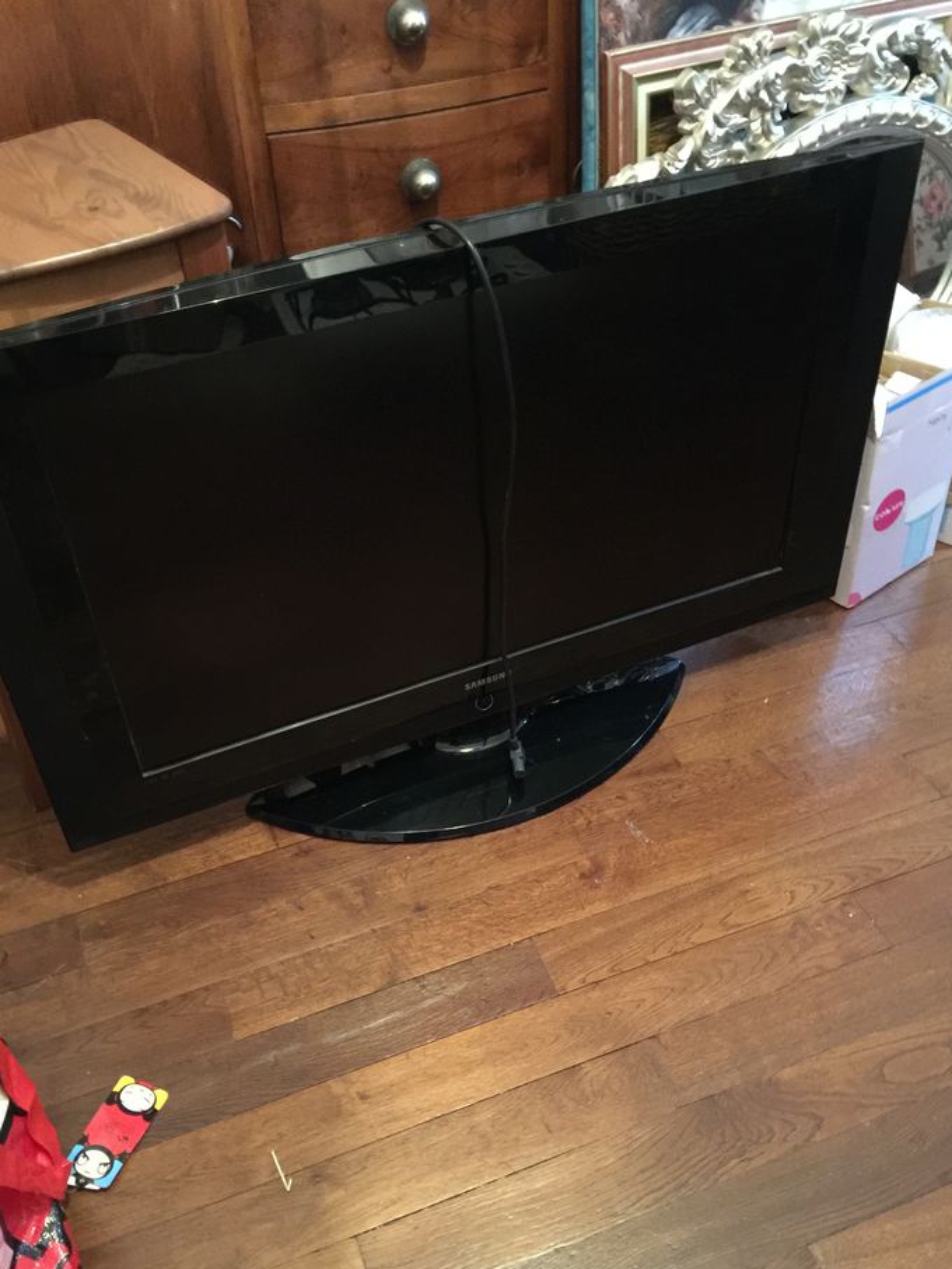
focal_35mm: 32
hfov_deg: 44.1
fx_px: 1173
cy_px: 611
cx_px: 435
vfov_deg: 56.8
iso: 250
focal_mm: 4.15
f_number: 2.2
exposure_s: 1/4
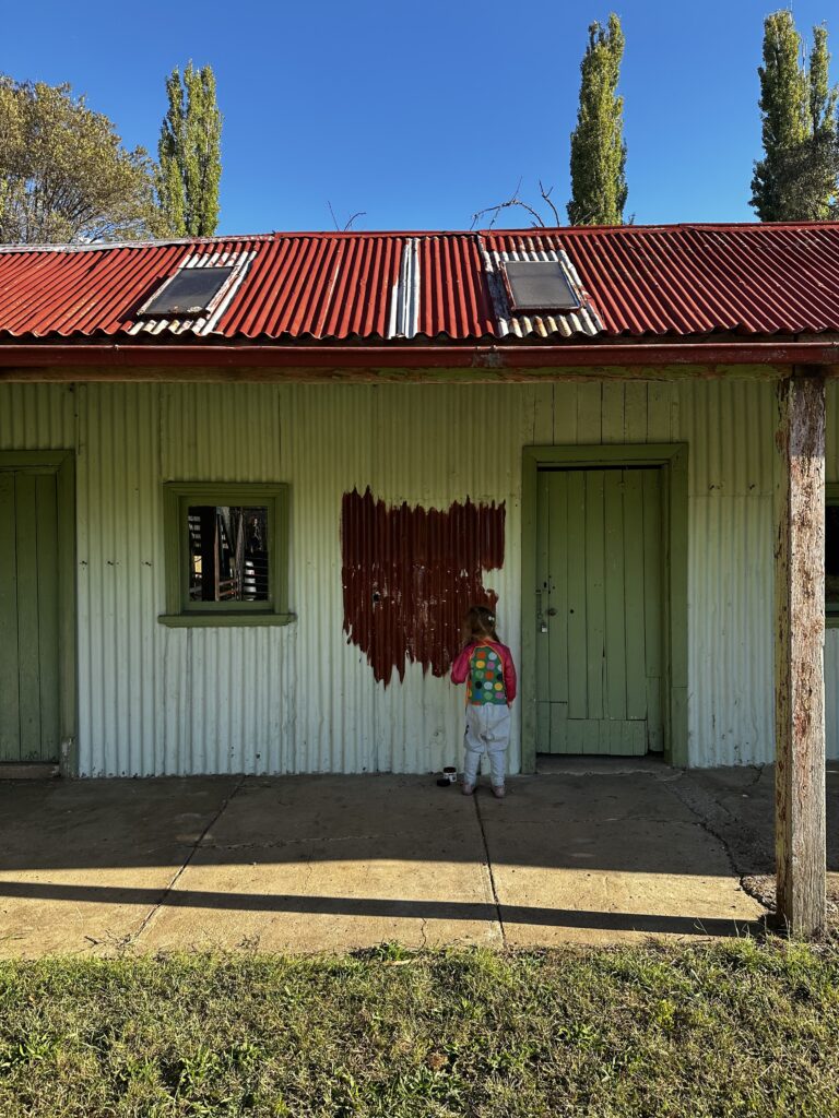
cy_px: 559
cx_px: 420
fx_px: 776
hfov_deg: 56.8
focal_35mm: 24
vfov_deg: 71.6
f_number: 1.78
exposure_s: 1/1227
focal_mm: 6.86
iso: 80
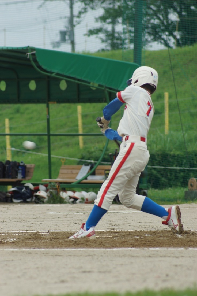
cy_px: 148
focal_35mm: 315
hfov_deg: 4.4
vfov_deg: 6.5
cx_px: 98
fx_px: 2585
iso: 100
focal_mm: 210
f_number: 6.3
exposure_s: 1/500
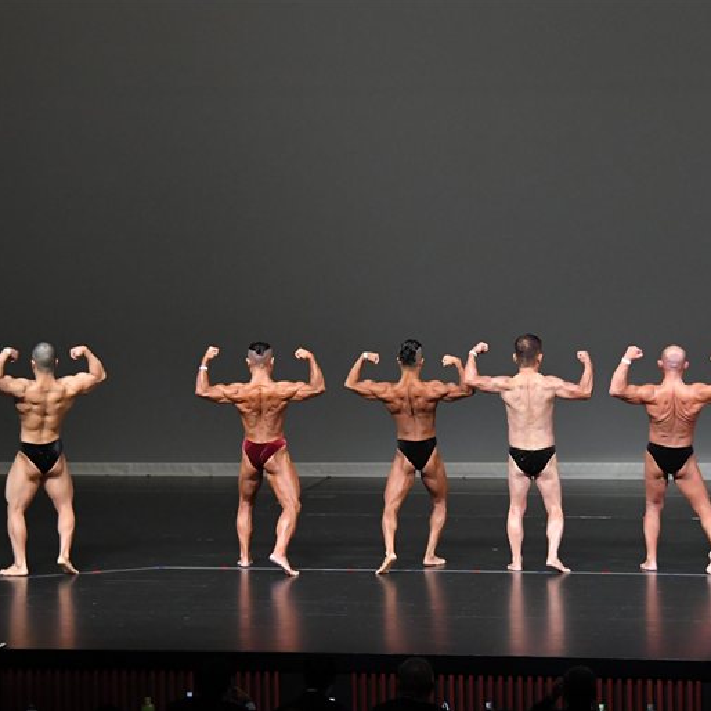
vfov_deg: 10.1
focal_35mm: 173
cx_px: 374
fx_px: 4020
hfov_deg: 10.1
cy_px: 356
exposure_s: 1/400
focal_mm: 90
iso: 4000
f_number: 5.6
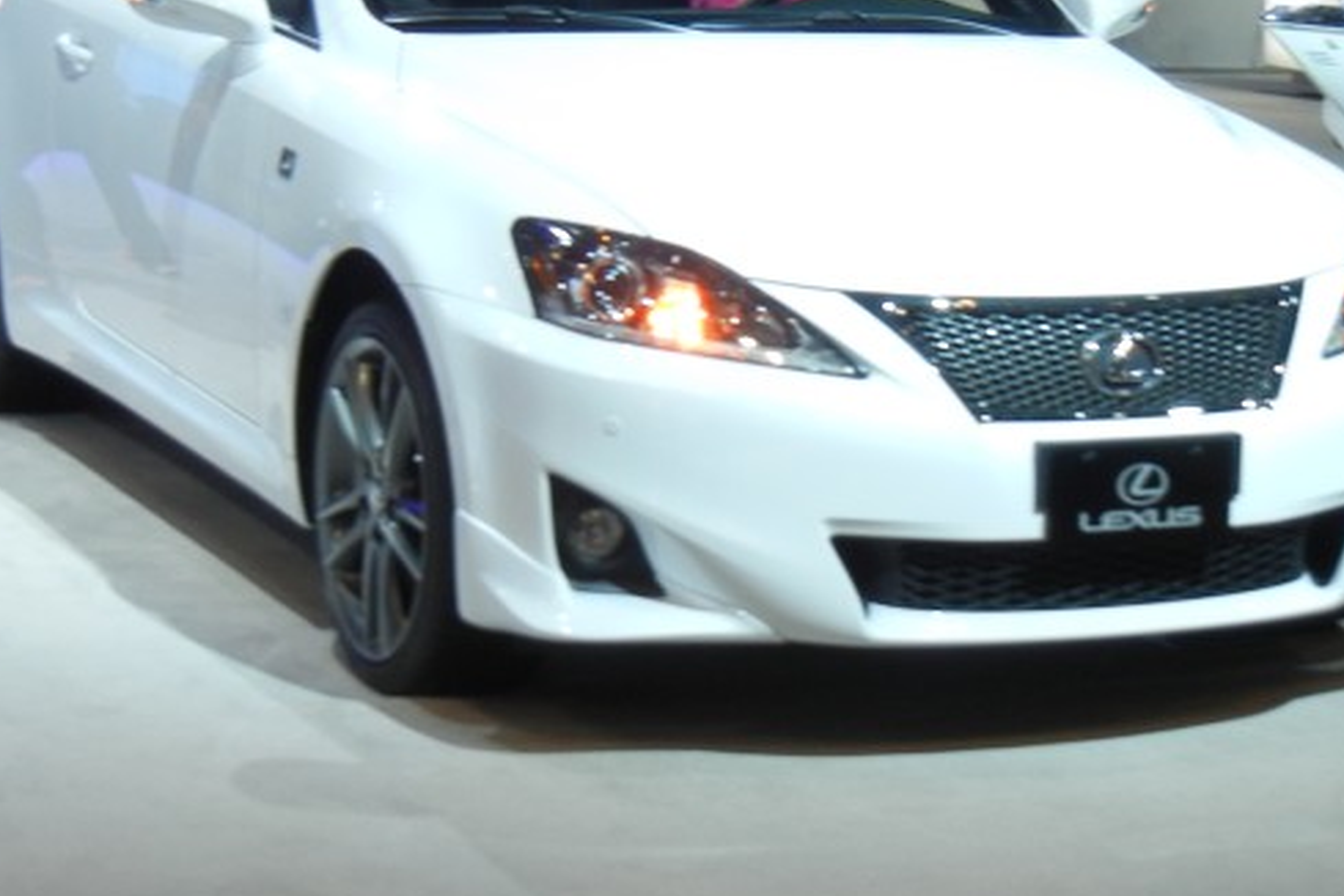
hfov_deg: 20.8
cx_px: 836
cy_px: 319
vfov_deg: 13.9
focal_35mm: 98
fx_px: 3658
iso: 160
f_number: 3.8
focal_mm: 8.1
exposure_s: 1/53.6
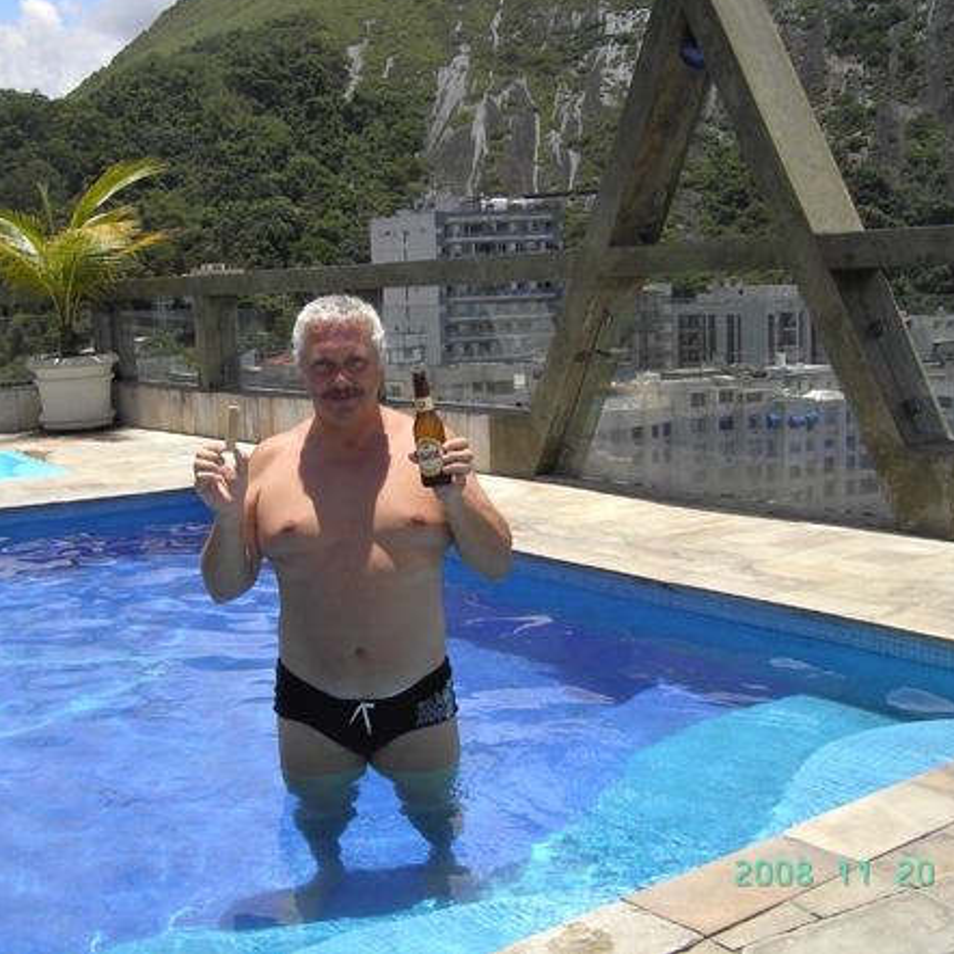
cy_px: 471
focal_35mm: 42
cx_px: 384
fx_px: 1310
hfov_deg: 39.9
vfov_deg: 40.0
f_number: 6.7
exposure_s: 1/200
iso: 50
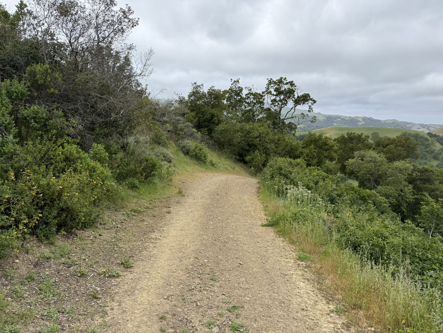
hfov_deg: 71.6
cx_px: 222
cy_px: 166
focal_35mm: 24
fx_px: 307
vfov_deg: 56.8
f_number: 1.78
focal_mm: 6.76
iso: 80
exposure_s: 1/4167
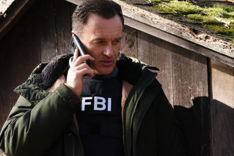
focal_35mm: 237
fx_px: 1540
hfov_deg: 8.7
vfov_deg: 5.8
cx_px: 138
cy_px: 84
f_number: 5.6
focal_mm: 200
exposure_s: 1/640
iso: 400
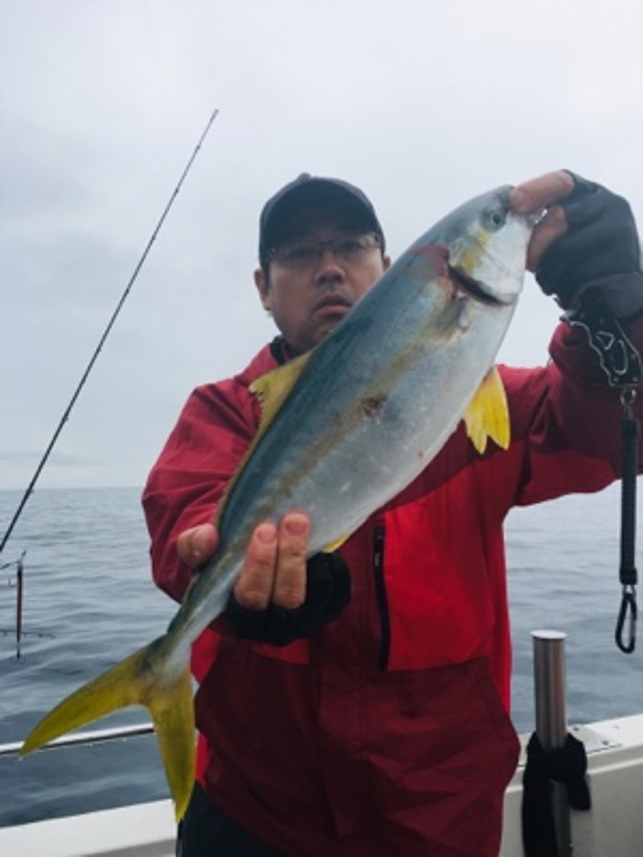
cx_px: 322
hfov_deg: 48.2
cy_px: 428
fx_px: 718
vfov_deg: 61.7
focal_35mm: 29
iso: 25
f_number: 2.2
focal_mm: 4.15
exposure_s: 1/1451
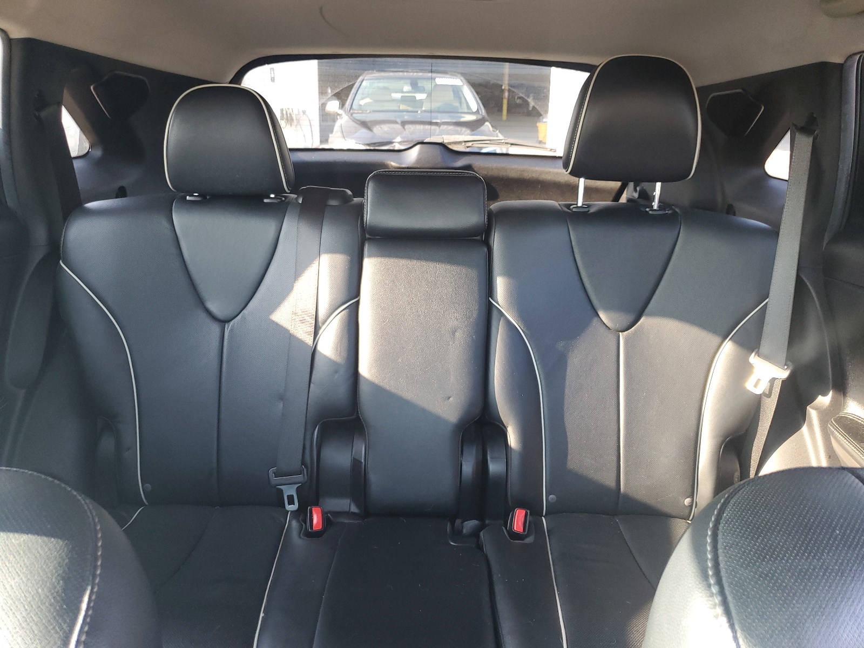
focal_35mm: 26
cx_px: 432
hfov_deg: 67.3
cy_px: 324
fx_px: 649
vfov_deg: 53.1
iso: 118
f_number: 1.5
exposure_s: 1/60.2
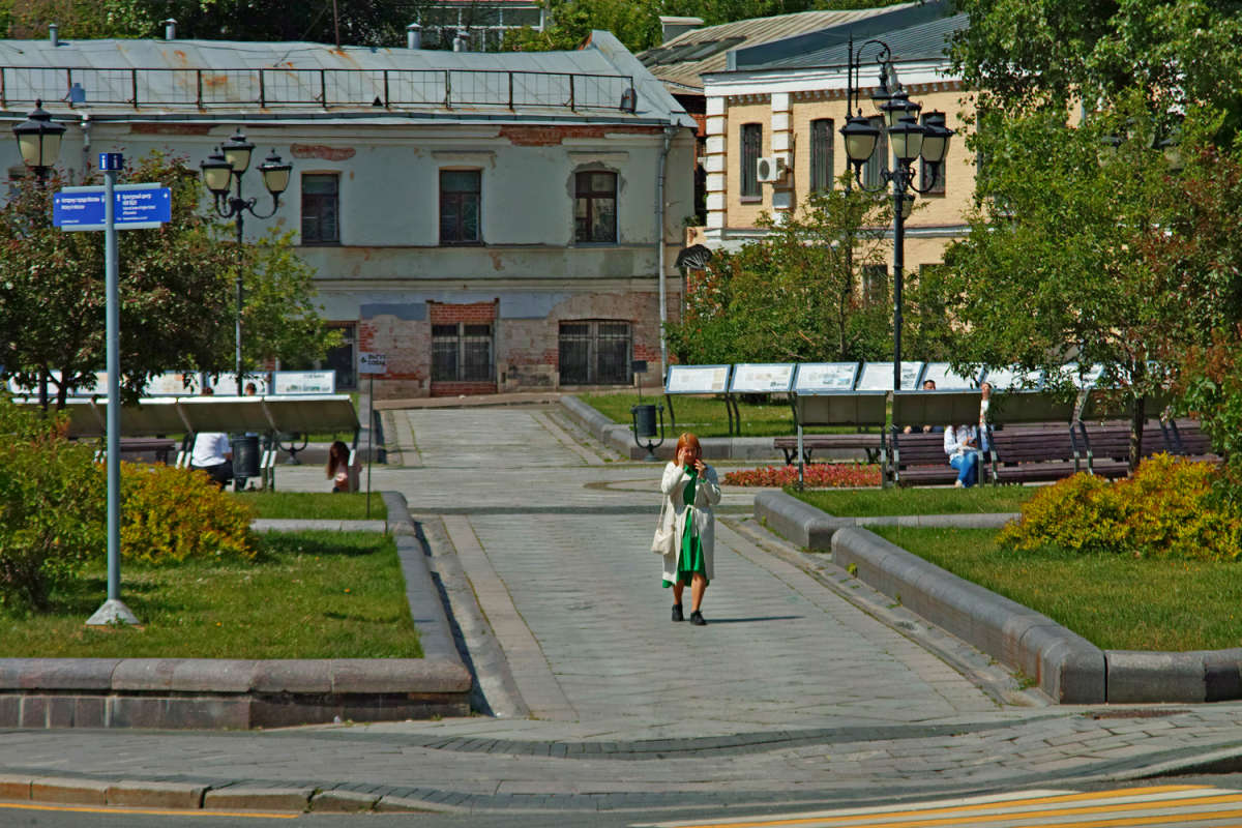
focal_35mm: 148
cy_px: 414
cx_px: 621
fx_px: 5123
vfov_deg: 9.2
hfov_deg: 13.8
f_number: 8
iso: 100
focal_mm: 99
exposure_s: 1/500
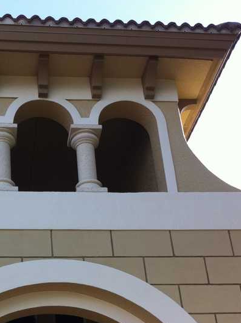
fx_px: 614
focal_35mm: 66
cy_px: 261
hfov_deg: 21.9
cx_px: 42
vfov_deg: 28.8
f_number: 2.8
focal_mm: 3.85
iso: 80
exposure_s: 1/302
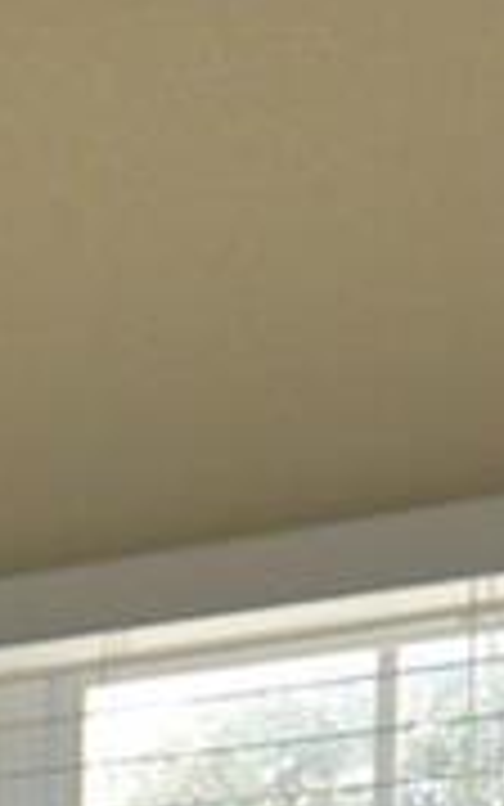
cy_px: 1382
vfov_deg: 13.8
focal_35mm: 137
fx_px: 3008
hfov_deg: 8.1
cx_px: -1030
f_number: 4.5
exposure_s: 1/125
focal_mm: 10
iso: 250
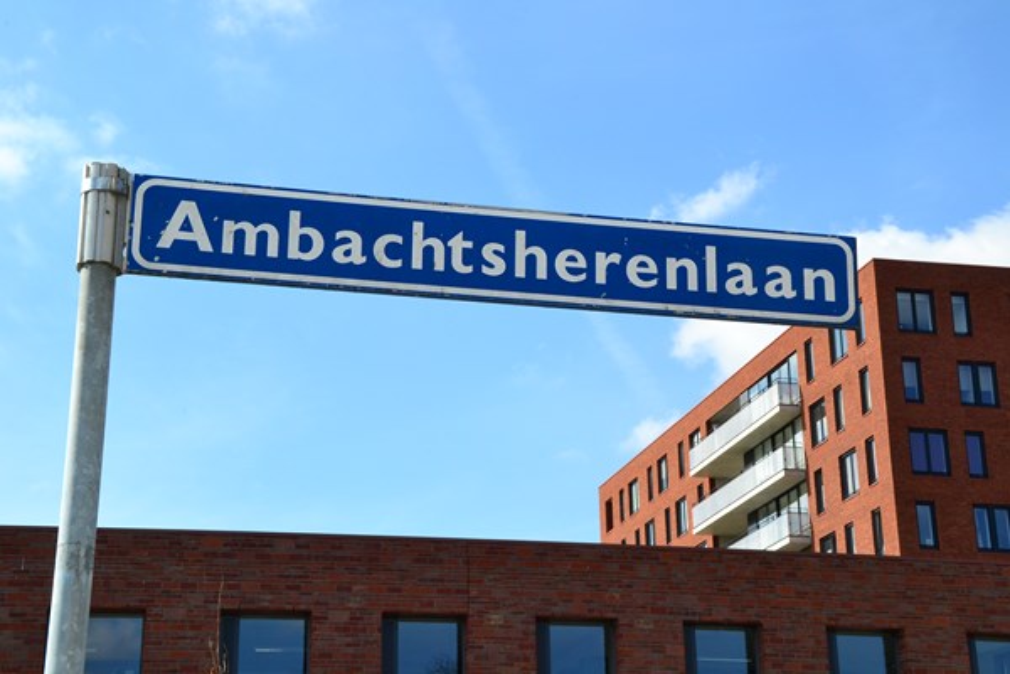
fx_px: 1767
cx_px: 505
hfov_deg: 31.9
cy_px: 337
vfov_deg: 21.6
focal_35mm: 63
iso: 800
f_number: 29
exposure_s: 1/200
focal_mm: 42
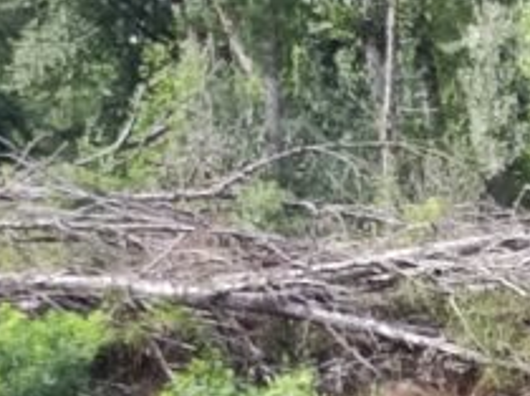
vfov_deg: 9.1
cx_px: 1439
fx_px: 2294
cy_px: 864
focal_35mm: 150
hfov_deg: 10.5
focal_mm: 4.7
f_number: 1.79
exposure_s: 1/122
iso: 50
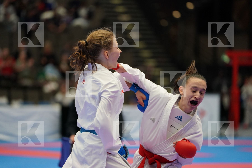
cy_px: 84
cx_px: 126
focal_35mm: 191
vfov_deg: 7.2
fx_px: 1337
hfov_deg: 10.8
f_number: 2.8
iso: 2500
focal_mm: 191
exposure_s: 1/1000
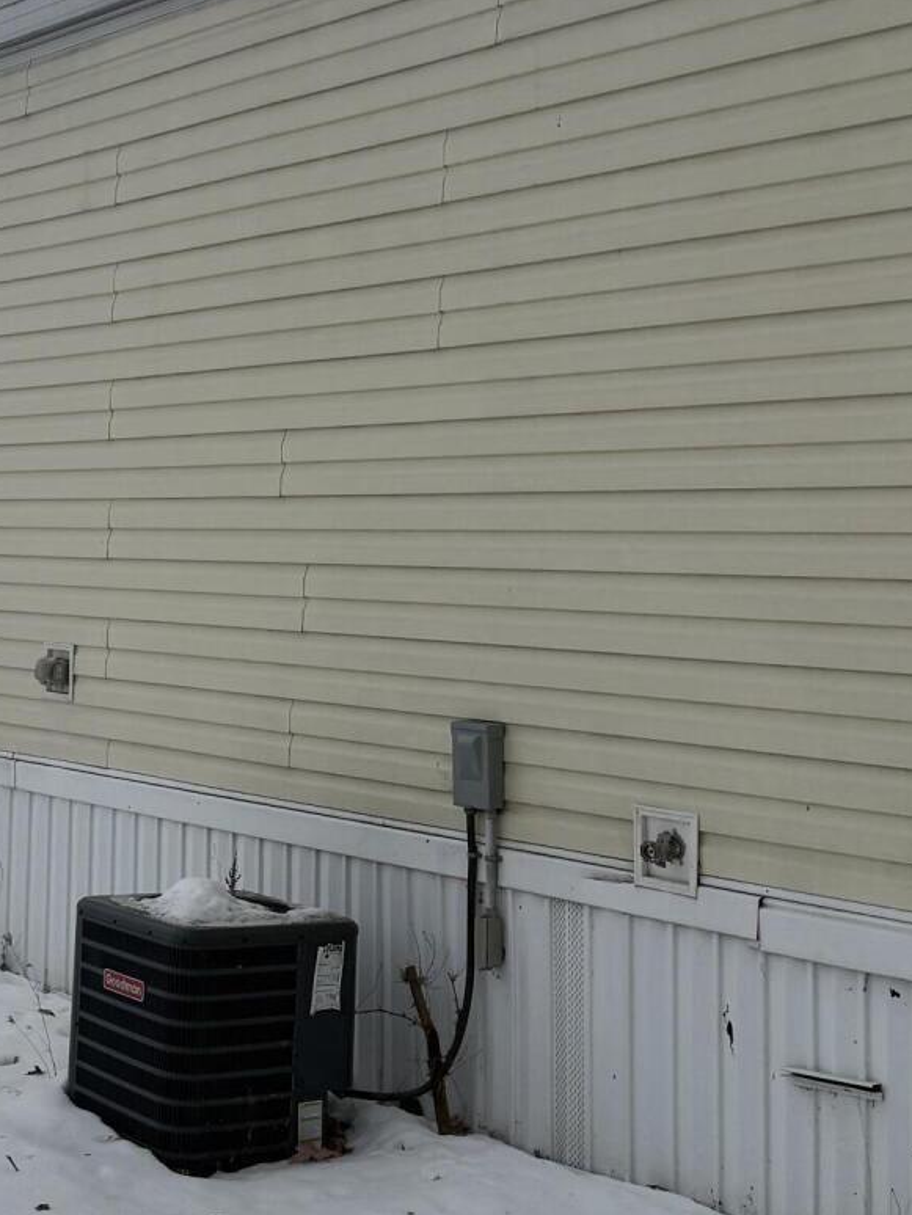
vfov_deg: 31.1
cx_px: 163
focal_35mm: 62
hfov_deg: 23.3
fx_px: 2177
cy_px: 479
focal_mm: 6.76
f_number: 1.78
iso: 80
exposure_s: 1/3145
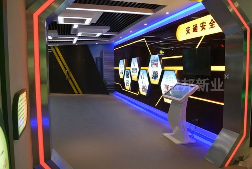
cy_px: 84
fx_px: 203
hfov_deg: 63.6
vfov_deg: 45.1
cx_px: 126
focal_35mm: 29
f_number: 3.5
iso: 400
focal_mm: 11
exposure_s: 1/50
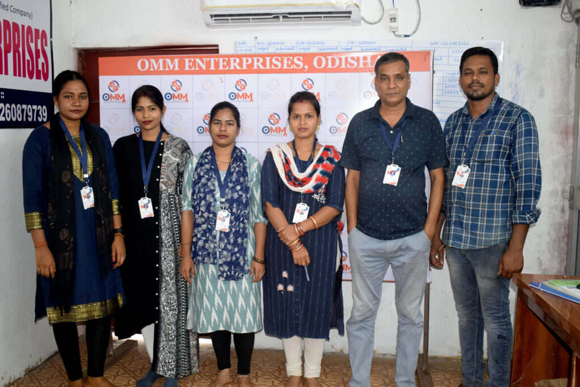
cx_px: 290
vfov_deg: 36.9
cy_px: 194
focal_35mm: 36
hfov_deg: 53.1
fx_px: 580
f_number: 3.8
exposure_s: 1/60
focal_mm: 24
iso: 1800
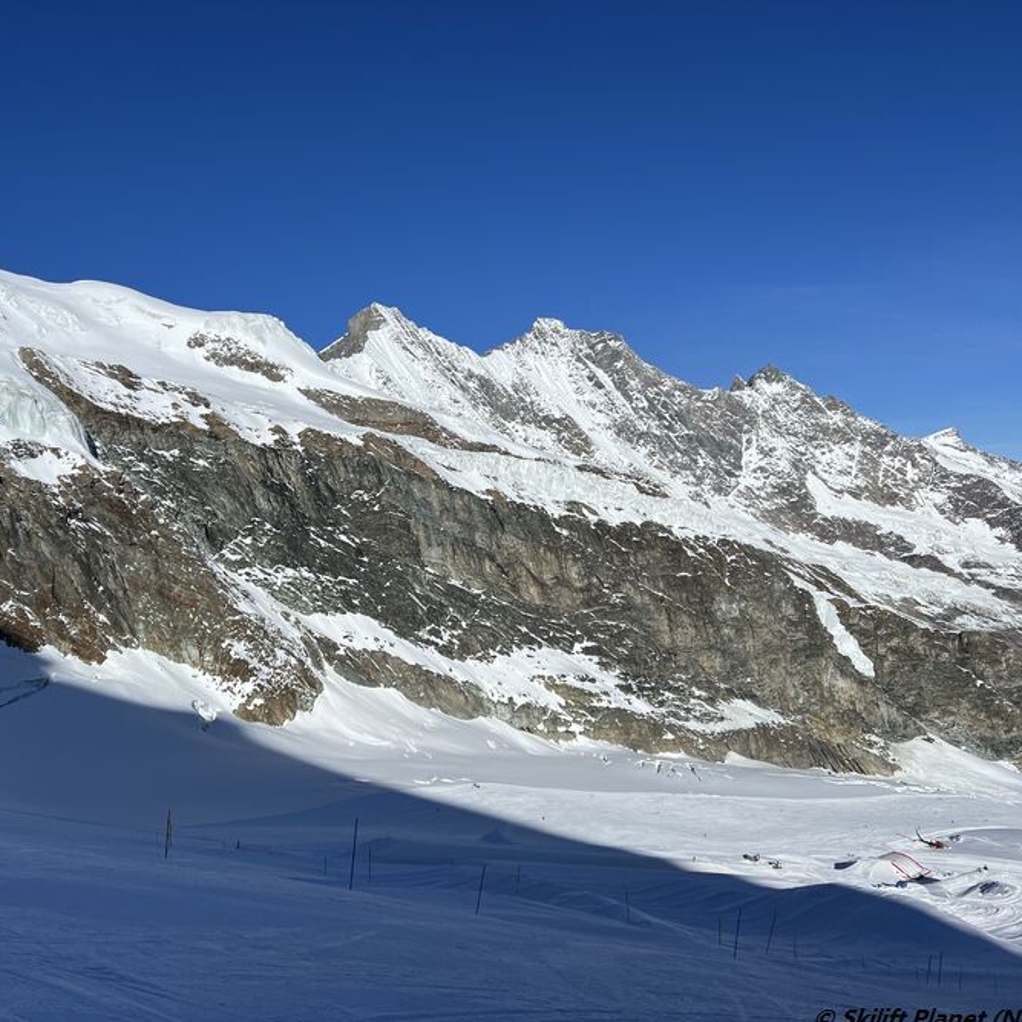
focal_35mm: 31
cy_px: 516
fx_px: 1035
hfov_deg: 52.1
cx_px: 403
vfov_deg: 52.5
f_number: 1.5
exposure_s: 1/12658
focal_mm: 5.7
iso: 50
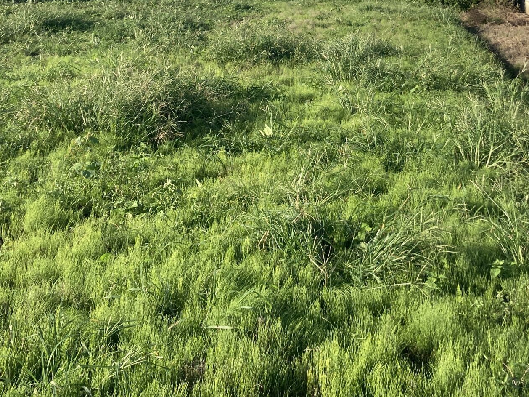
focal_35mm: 57
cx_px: 268
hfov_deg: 33.8
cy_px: 17
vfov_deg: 24.7
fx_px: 871
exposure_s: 1/1279
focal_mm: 3.99
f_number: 1.8
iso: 20
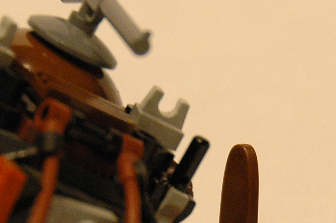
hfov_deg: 5.4
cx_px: 180
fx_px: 3577
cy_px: 280
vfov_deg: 3.6
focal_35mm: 384
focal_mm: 75
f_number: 5.6
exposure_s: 1/20
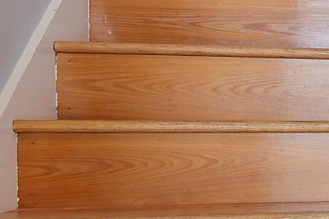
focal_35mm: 98
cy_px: 140
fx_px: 896
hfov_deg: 14.6
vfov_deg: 13.9
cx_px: 758
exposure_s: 1/10
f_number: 4.5
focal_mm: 10
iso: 100
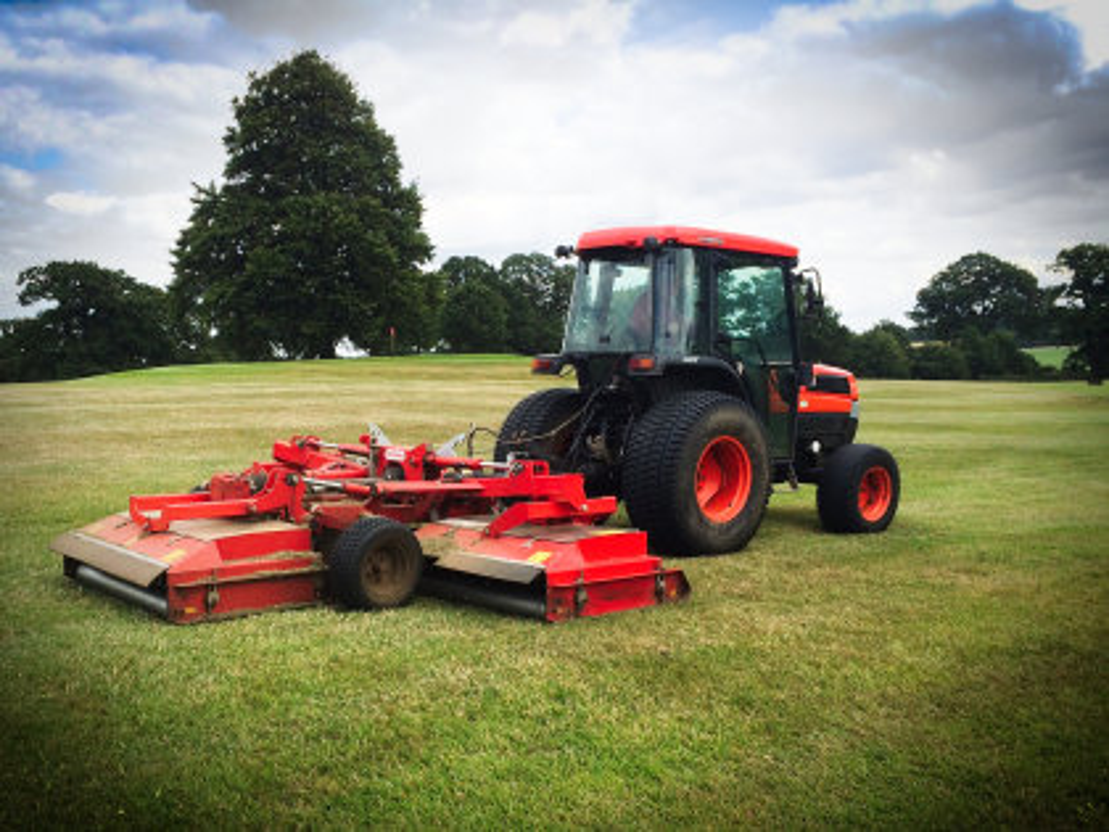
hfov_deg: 61.7
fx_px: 929
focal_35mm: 29
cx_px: 554
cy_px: 416
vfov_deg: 48.2
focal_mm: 4.15
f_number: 2.2
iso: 32
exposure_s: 1/2053
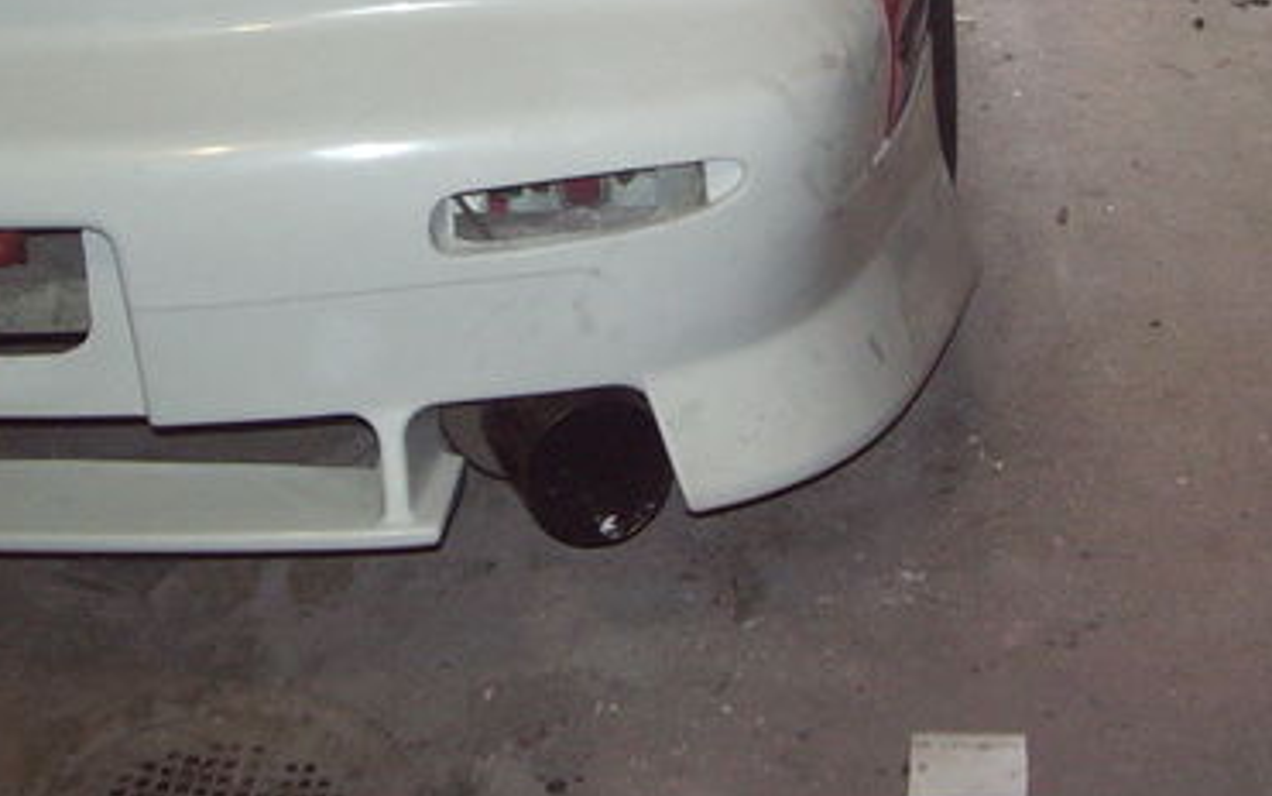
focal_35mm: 64
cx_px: 573
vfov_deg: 19.8
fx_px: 2219
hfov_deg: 32.0
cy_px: 41
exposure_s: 1/40
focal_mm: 5.8
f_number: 2.6
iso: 200
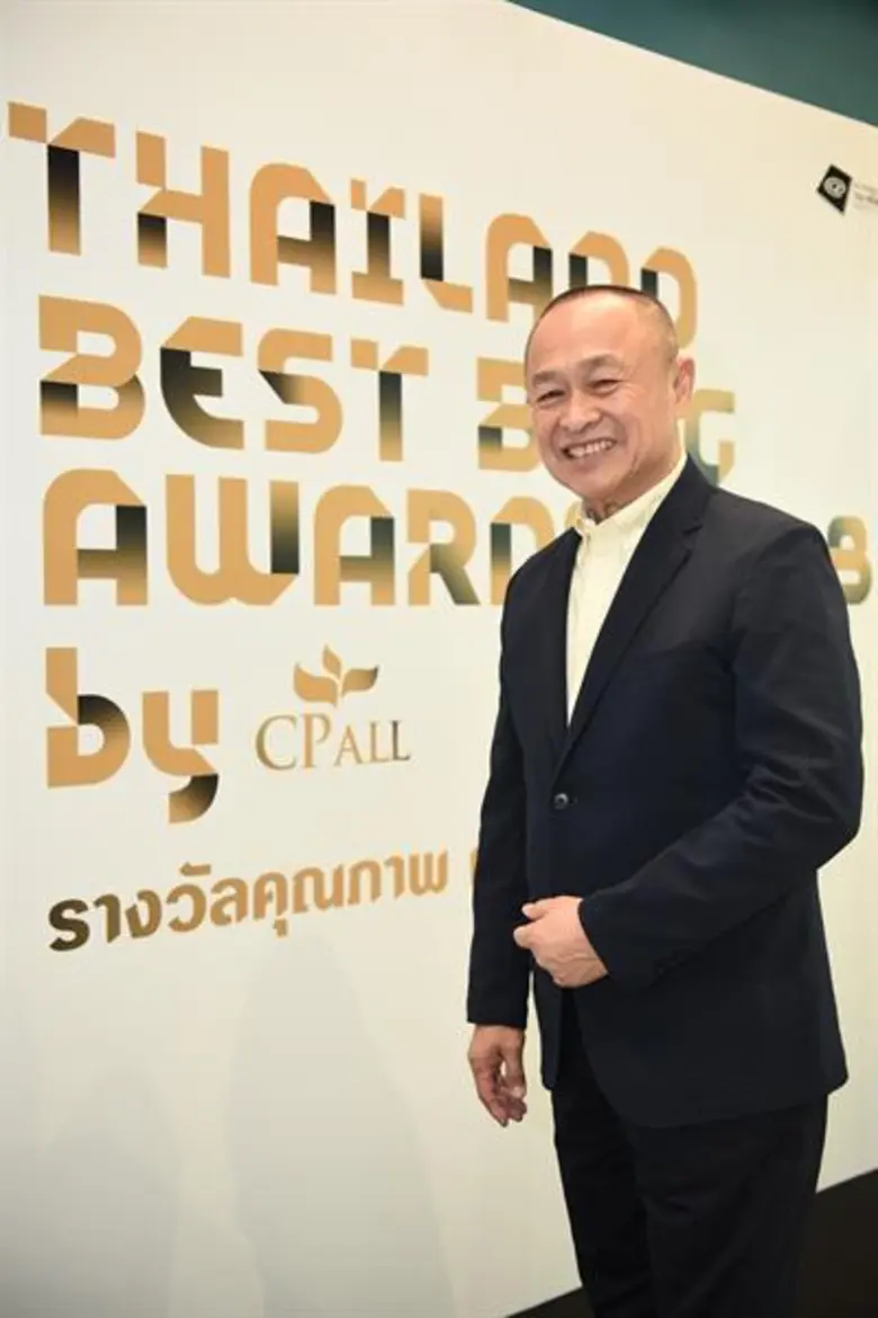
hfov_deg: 33.4
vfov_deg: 48.5
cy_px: 659
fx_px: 1463
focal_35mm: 40
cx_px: 439
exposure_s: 1/200
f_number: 3.5
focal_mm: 40
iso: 2000
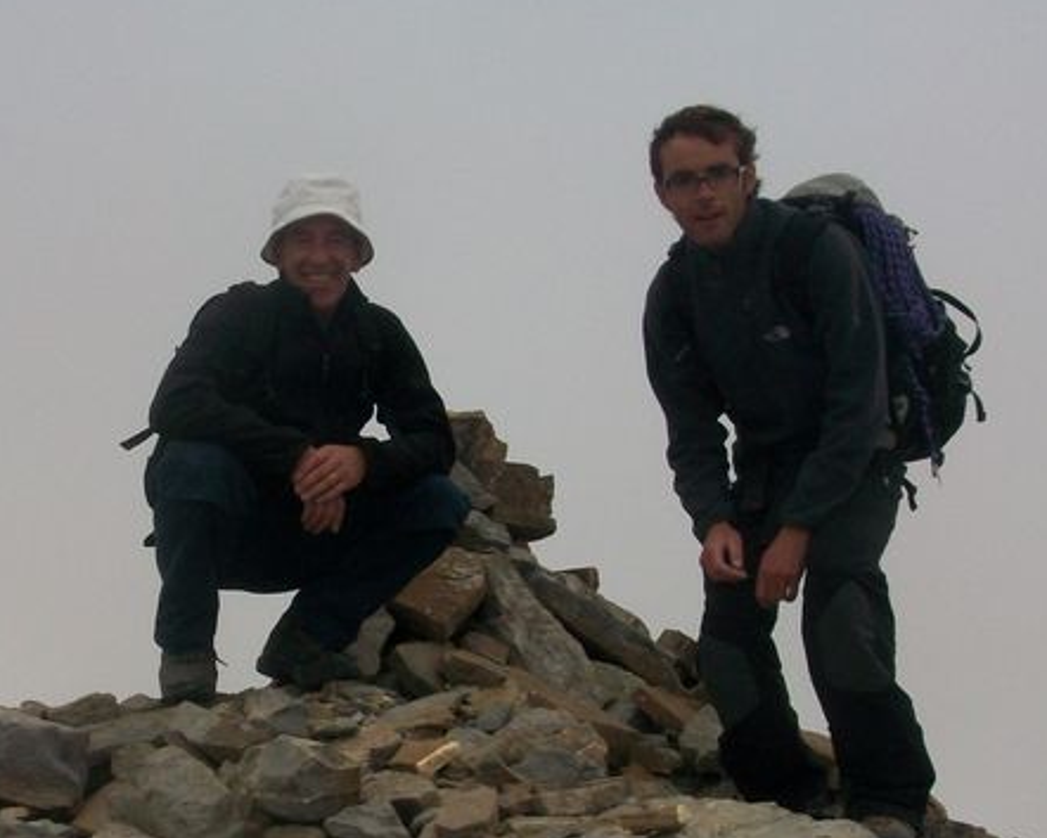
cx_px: 433
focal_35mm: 60
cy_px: 606
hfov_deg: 31.4
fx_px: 1860
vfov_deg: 25.2
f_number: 5.5
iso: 80
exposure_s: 1/500
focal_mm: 5.7
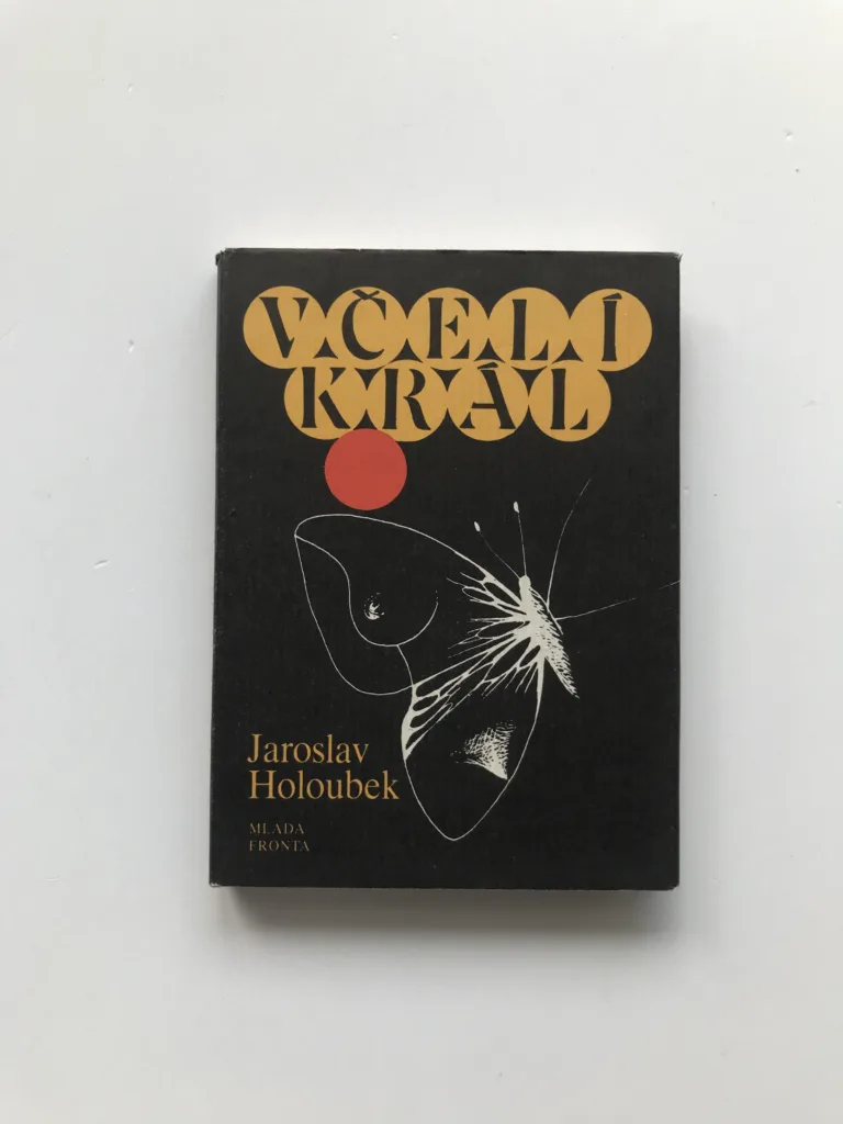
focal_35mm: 28
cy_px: 562
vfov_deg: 63.4
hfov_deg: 49.7
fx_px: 909
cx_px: 422
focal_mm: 3.99
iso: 32
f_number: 1.8
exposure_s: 1/100
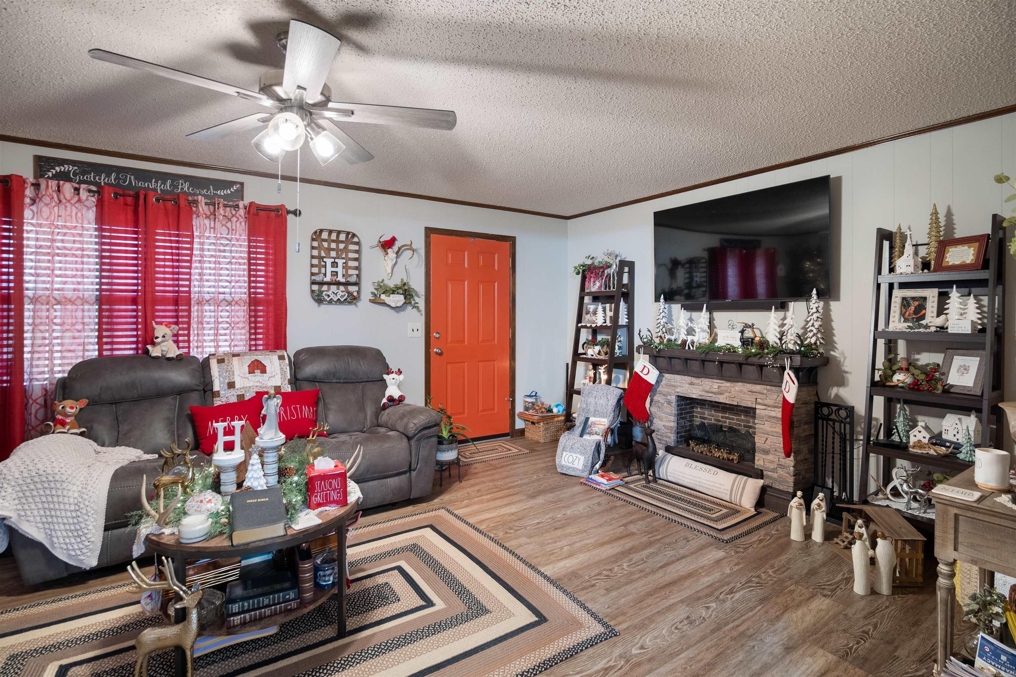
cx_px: 508
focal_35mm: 16
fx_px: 452
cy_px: 338
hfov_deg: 96.7
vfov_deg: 73.7
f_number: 5.6
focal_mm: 16
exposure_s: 1/3
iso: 1250
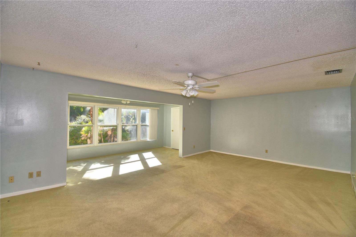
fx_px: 148
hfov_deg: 100.4
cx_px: 178
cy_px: 118
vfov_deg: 77.3
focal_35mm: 15
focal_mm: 10
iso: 100
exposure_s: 1/125
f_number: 4.5
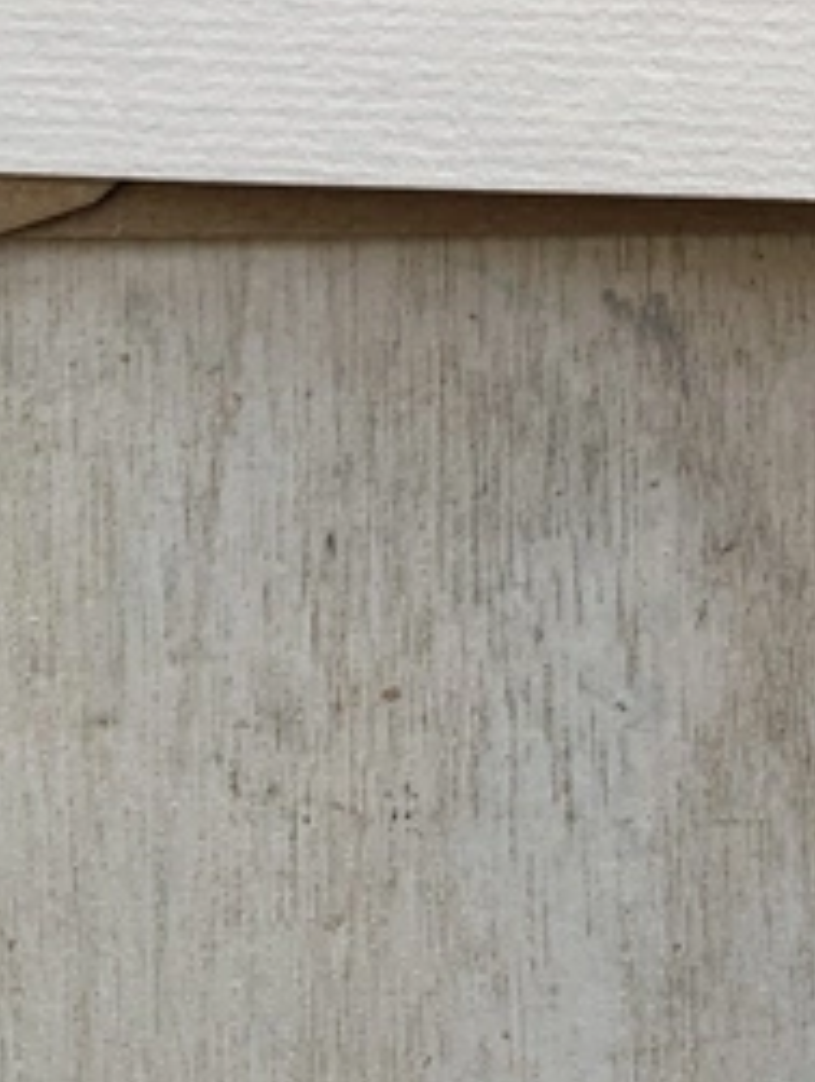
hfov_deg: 16.2
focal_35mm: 91
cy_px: -672
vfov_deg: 18.3
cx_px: 655
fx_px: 2849
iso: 50
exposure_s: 1/100
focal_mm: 4.25
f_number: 1.8
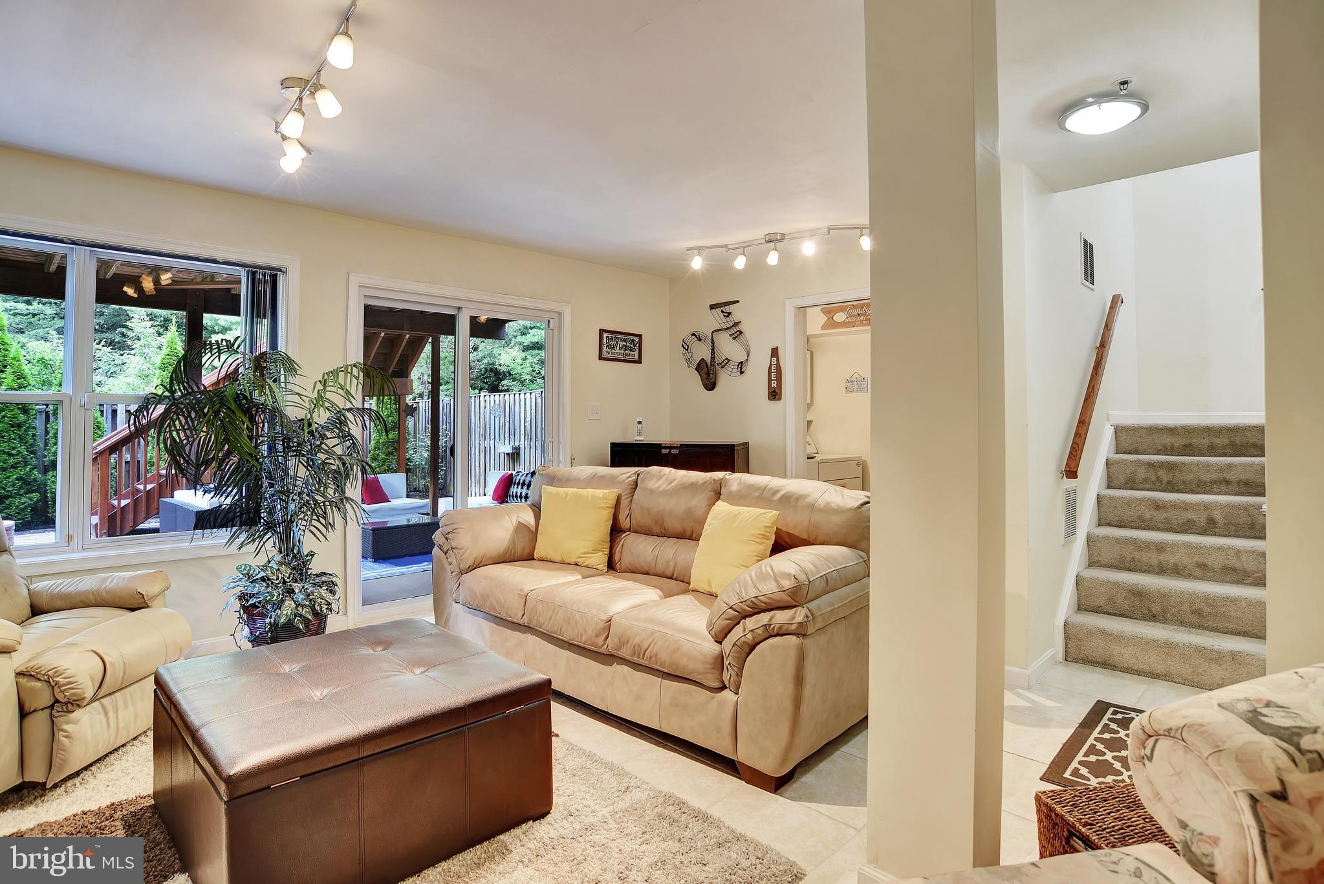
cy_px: 442
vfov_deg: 67.4
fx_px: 662
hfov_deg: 90.0
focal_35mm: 18
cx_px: 662
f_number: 8
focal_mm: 18
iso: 400
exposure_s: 1/5
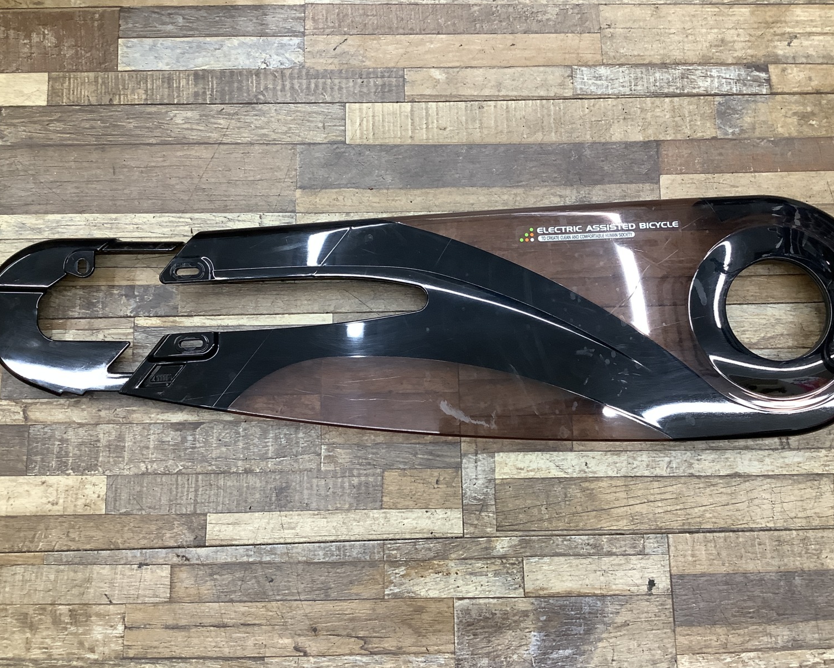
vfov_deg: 44.6
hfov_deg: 54.2
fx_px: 815
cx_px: 433
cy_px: 331
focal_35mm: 33
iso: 160
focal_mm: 3.3
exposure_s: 1/60
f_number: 2.4
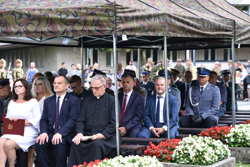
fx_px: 834
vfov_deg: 11.4
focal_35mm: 120
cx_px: 125
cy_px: 84
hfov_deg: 17.1
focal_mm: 120
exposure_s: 1/125
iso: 400
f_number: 5.6
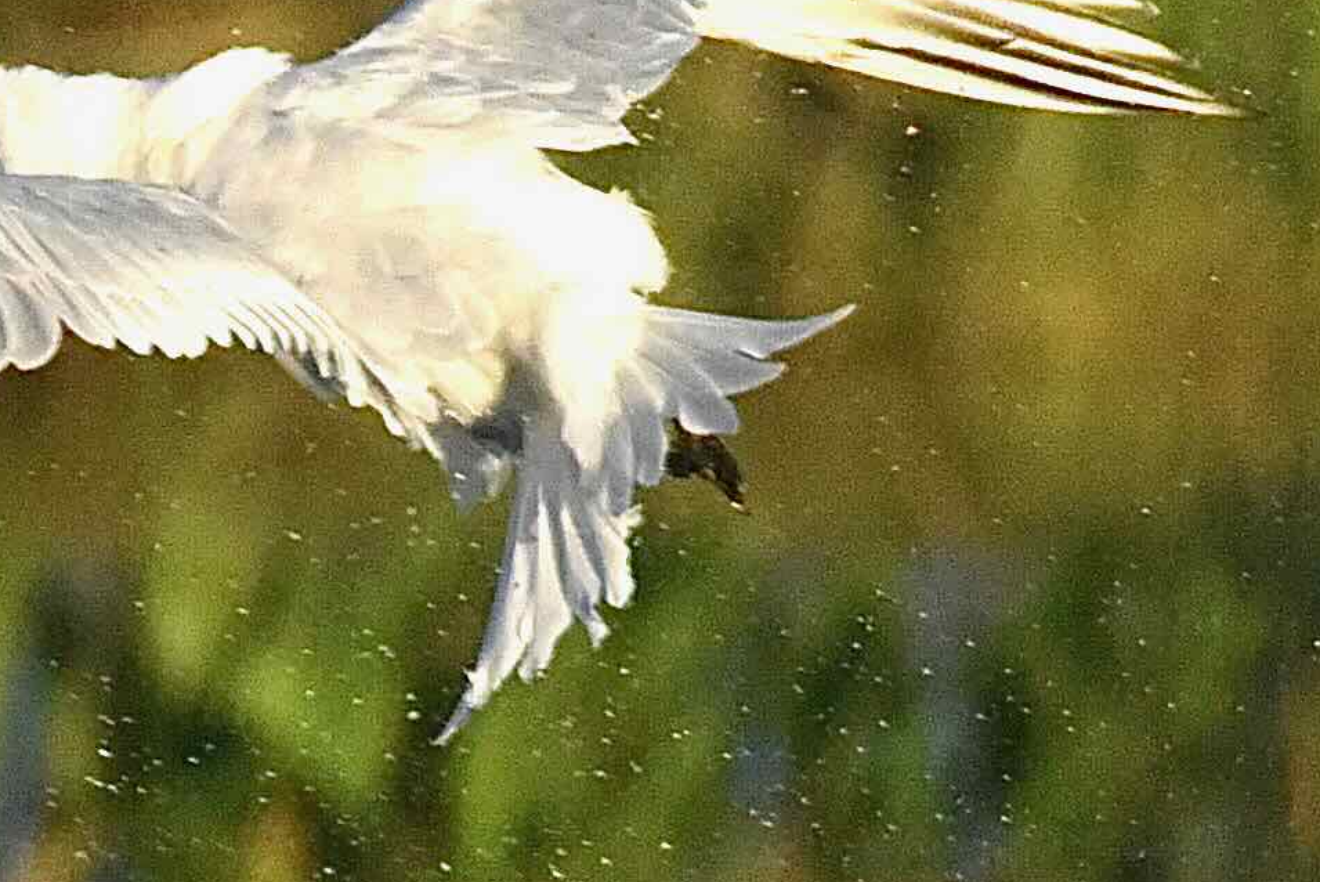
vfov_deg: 1.5
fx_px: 33202
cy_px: 294
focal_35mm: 905
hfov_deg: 2.3
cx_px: 384
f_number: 16
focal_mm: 600
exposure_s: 1/4000
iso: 6400
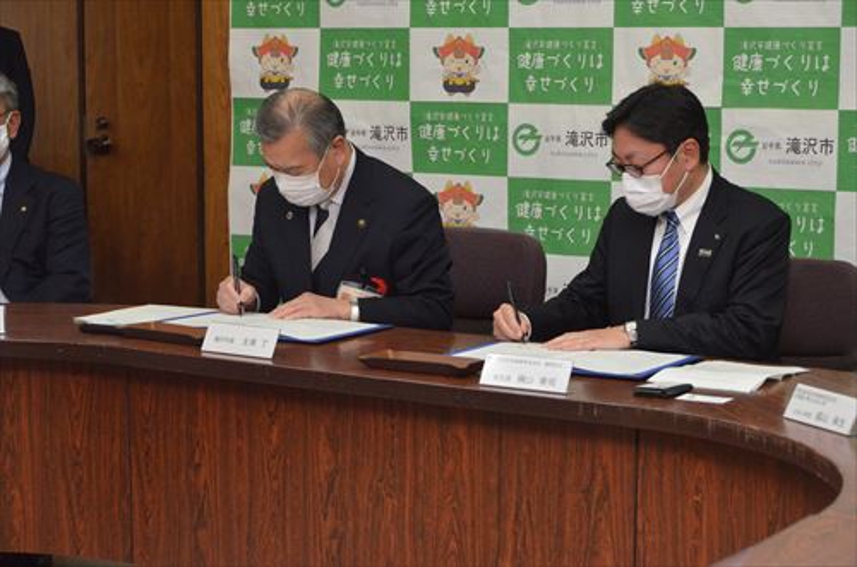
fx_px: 1853
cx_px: 428
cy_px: 284
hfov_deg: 26.0
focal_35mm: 78
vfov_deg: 17.4
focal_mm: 52
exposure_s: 1/500
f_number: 6.3
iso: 3200
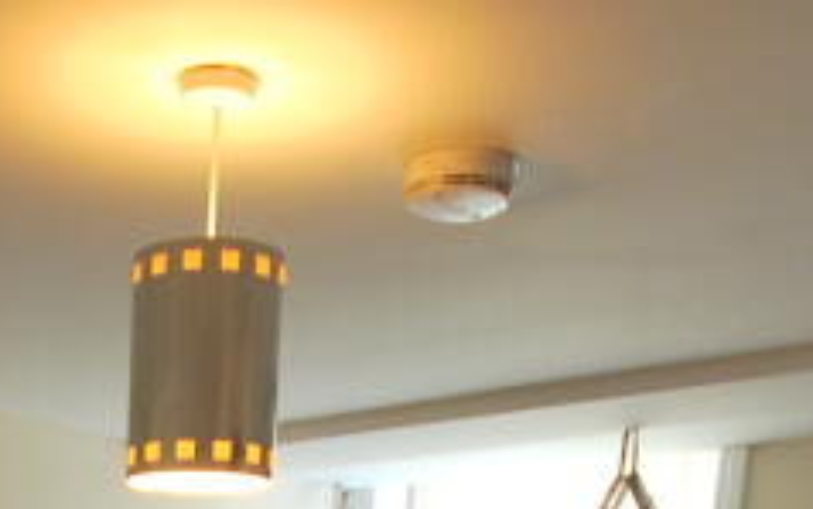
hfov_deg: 29.7
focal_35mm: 66
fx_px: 1463
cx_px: 75
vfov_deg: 14.8
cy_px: 1119
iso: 400
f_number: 4
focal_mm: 10
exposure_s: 1/30
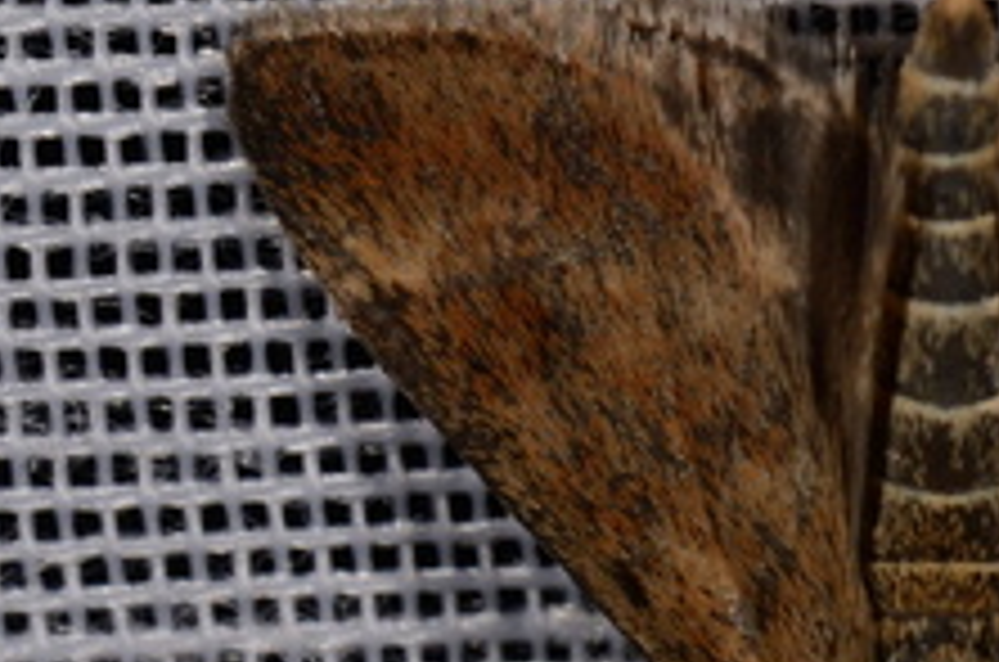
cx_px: 1112
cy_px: 536
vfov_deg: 3.0
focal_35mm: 456
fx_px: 12621
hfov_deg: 4.5
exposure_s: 1/60
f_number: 25
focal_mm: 85
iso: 100
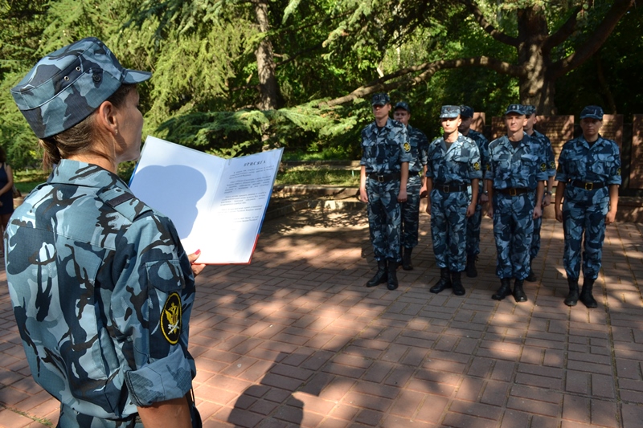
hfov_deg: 67.4
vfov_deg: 47.9
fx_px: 482
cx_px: 322
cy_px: 214
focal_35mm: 27
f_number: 7.1
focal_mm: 18
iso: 400
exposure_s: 1/320
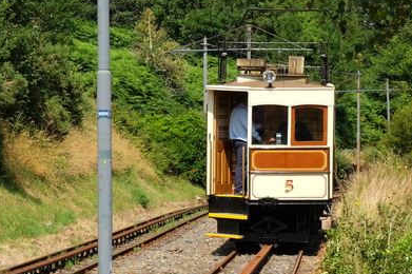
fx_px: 1692
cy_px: 146
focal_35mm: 148
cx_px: 120
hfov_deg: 13.8
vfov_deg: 9.3
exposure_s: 1/220
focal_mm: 48.4
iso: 200
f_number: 8
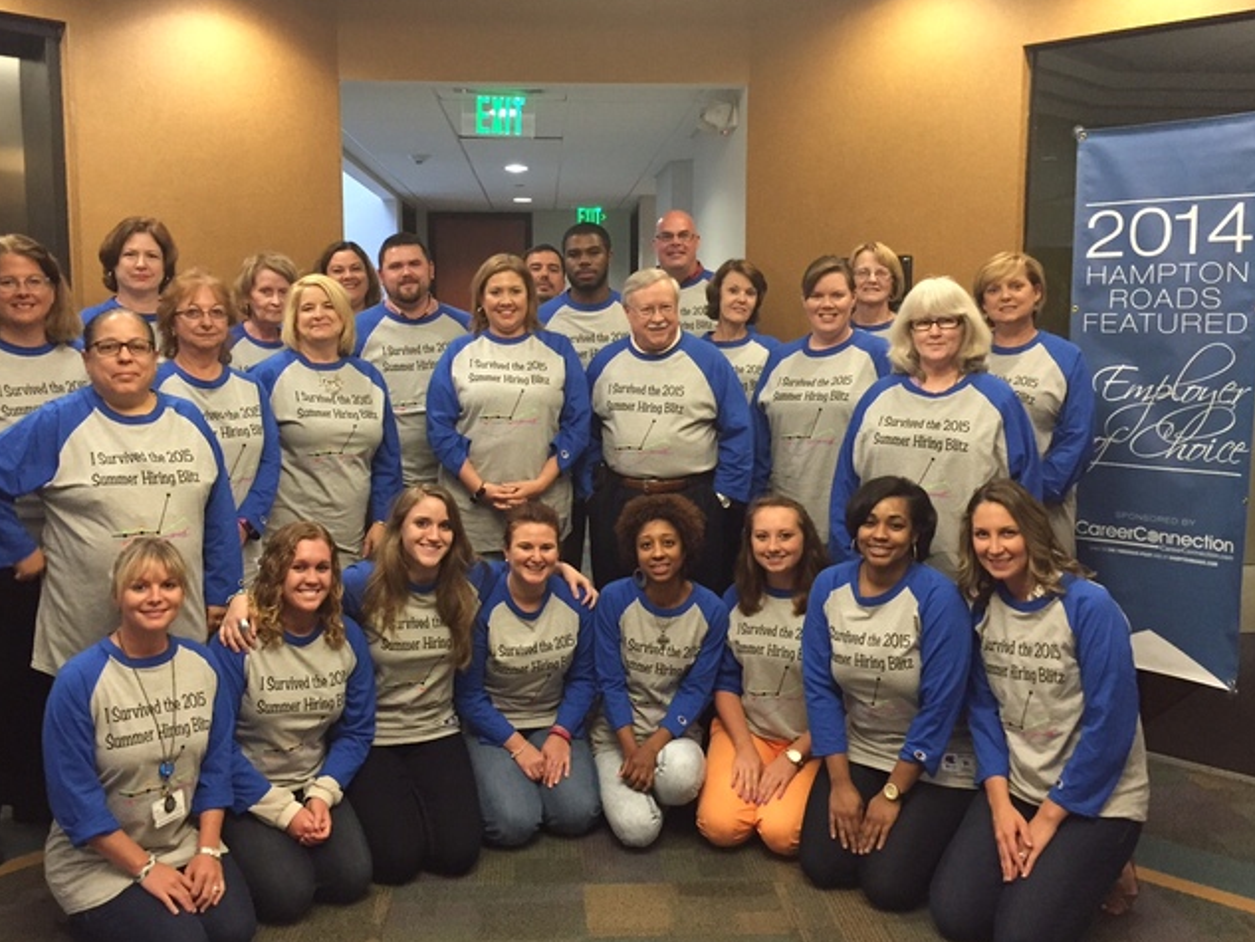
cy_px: 442
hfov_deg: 55.3
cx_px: 581
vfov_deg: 42.9
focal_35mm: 33
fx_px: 1197
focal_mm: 4.15
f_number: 2.2
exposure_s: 1/24
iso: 250
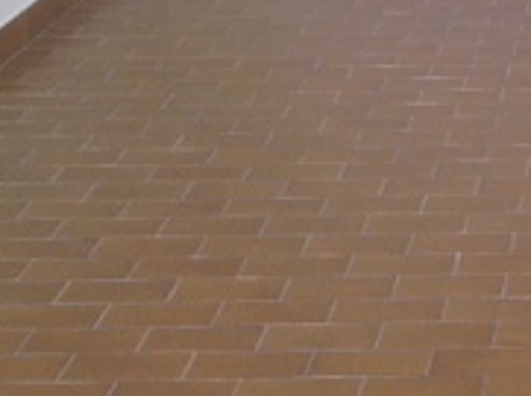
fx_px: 1898
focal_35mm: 124
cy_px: -232
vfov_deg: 11.3
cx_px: 760
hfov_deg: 14.9
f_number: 2.4
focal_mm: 4.28
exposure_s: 1/30
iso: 64
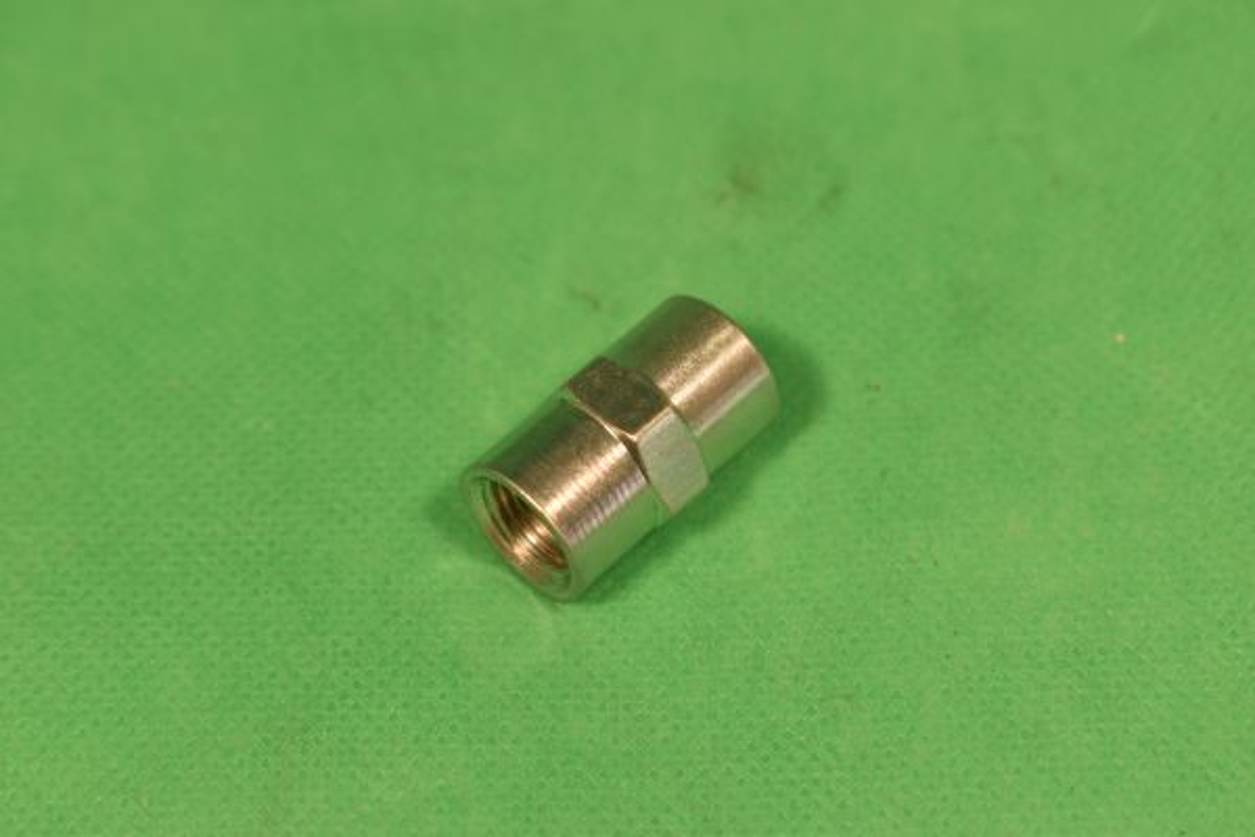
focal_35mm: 82
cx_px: 628
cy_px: 418
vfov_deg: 16.6
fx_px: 2876
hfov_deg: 24.6
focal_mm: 55
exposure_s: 1/100
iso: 110
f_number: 7.1
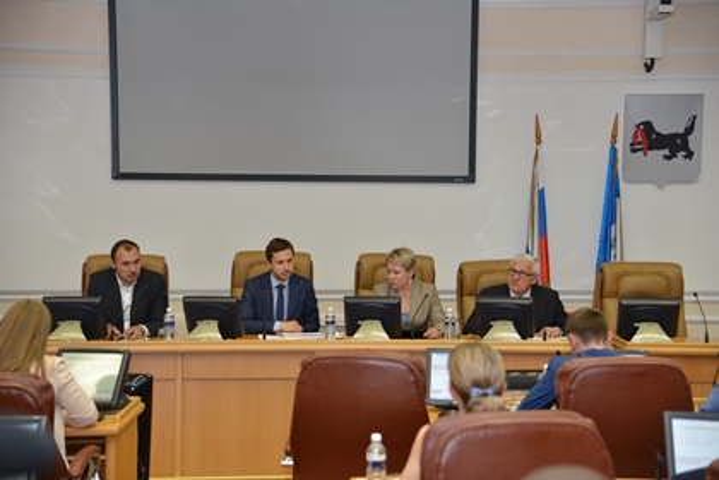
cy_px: 240
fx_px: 1298
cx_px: 360
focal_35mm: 65
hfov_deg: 31.0
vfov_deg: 20.9
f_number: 4
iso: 250
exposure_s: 1/60
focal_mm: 65
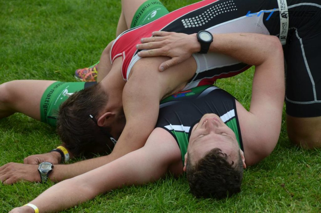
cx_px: 160
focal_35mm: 158
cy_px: 106
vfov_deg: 8.7
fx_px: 1401
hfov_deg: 13.1
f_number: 8
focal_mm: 105
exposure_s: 1/250
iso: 160
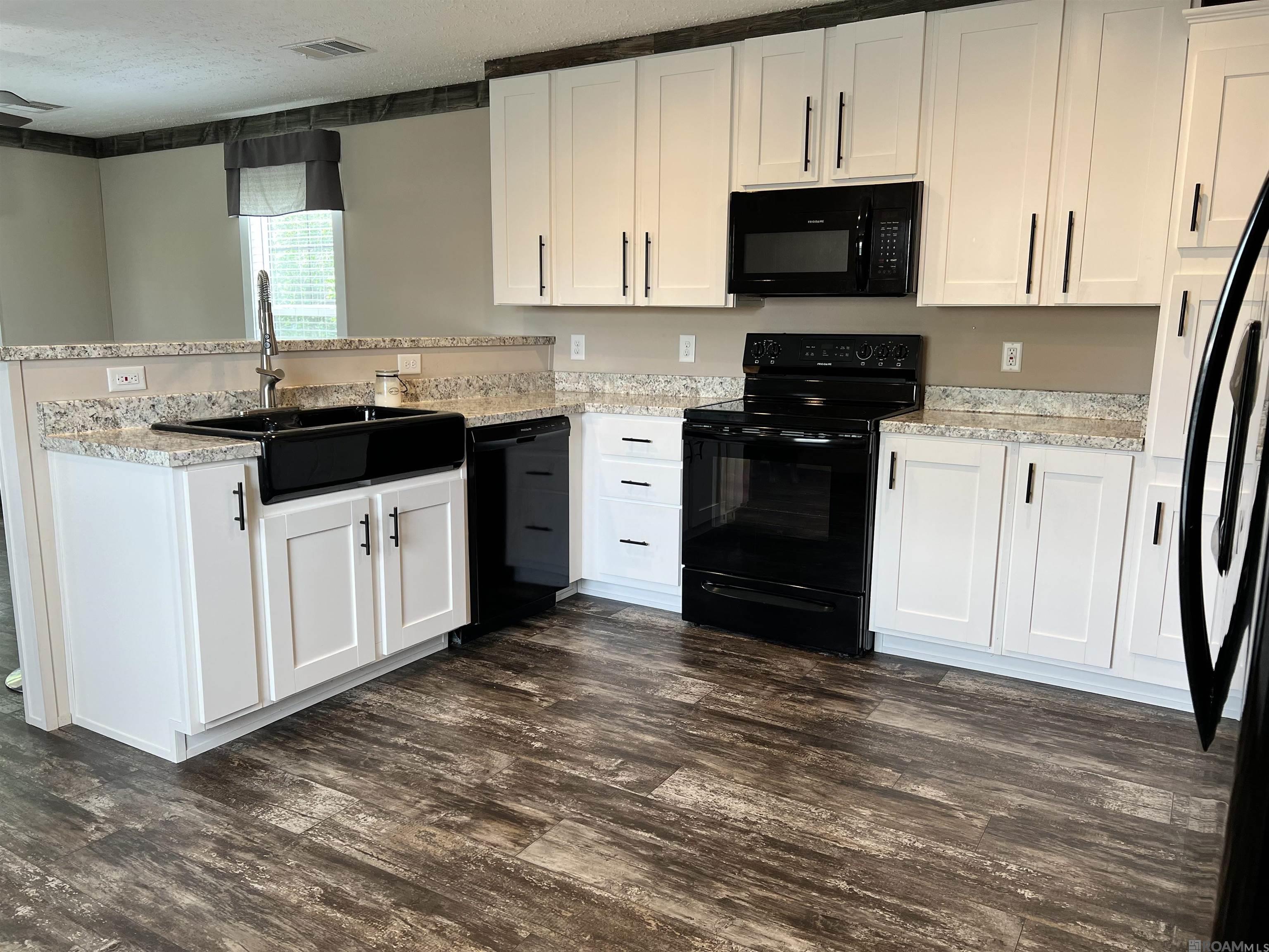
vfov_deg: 53.1
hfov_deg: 67.3
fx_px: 953
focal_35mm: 26
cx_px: 634
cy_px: 476
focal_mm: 5.7
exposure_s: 1/120
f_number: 1.5
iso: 100
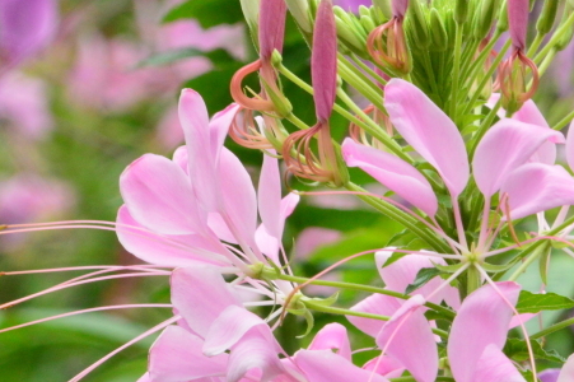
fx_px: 16283
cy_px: 282
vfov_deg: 1.3
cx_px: 494
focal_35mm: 1022
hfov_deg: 2.0
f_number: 20
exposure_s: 1/250
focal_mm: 300
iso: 1800
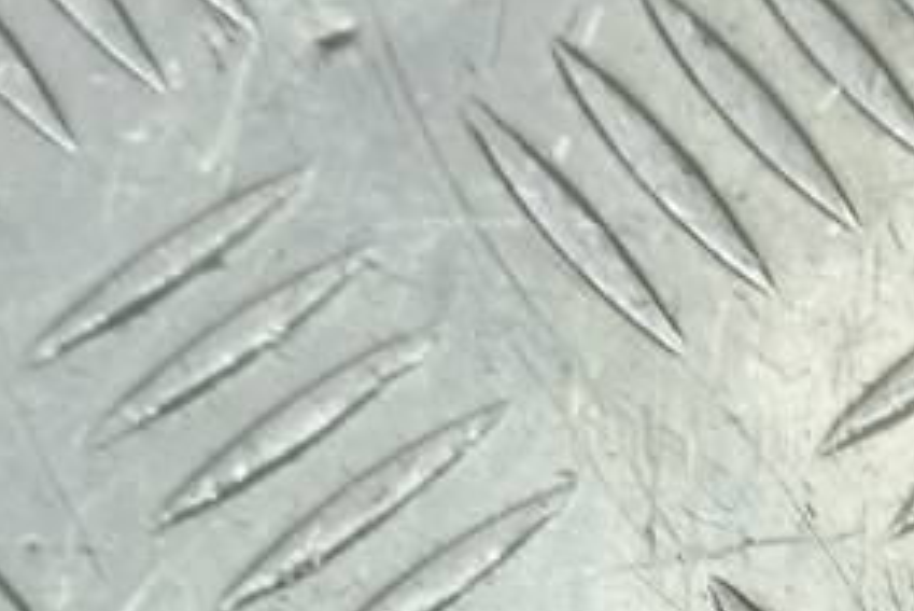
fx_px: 2388
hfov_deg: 20.6
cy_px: 947
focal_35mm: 94
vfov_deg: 13.6
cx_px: 1017
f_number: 1.8
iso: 64
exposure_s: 1/50
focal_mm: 4.6
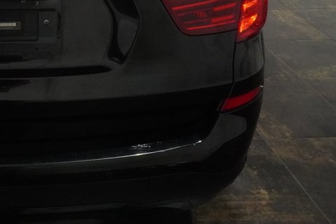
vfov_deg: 25.0
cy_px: -10
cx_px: 1
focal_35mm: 51
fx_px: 476
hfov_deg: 35.3
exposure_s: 1/40
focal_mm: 16
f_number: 14
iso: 5000
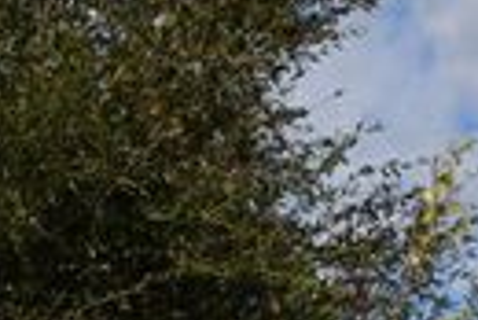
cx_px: -423
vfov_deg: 6.2
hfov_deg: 9.0
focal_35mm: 216
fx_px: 2871
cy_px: 666
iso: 100
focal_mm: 22
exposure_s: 1/400
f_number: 10
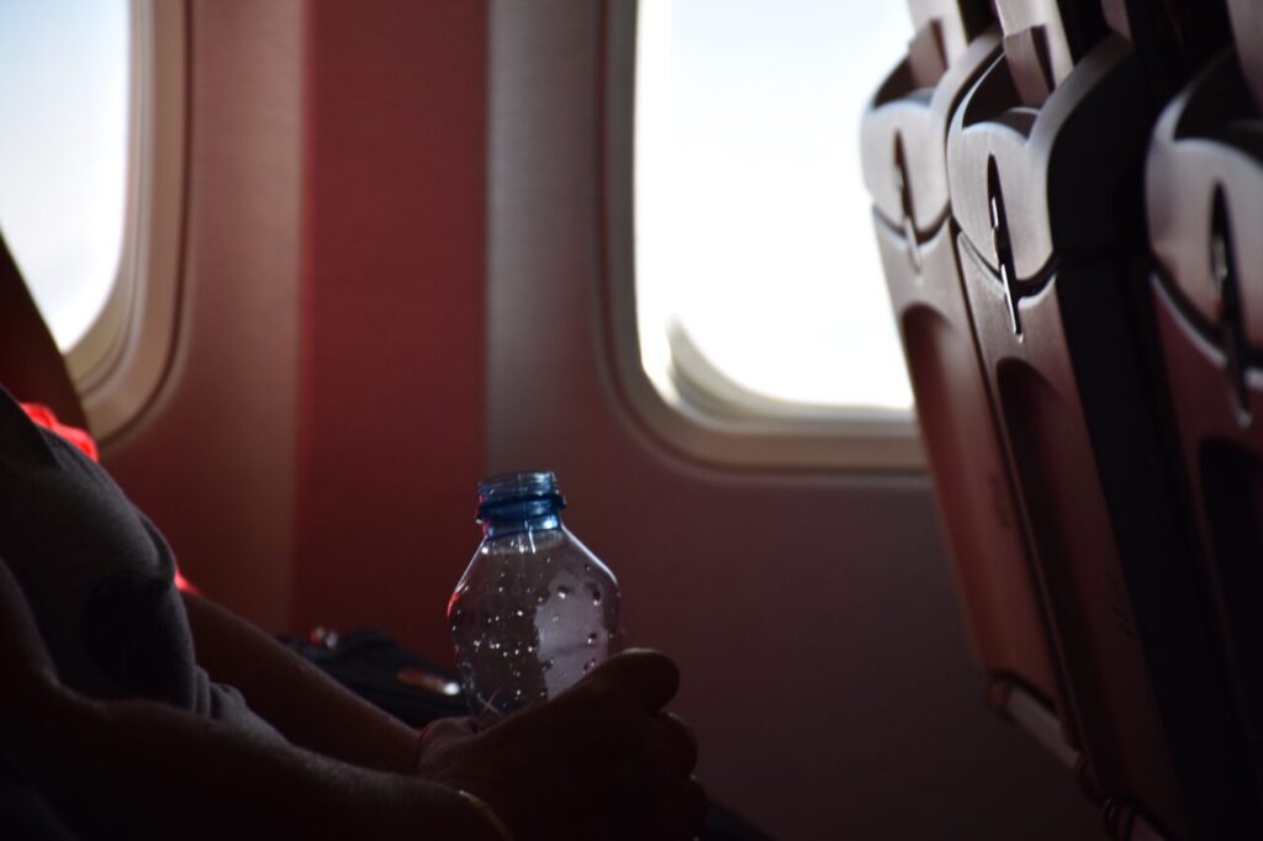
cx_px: 632
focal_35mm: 210
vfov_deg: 6.5
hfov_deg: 9.8
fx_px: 7365
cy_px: 420
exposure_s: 1/250
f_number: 5.6
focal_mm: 140
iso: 200
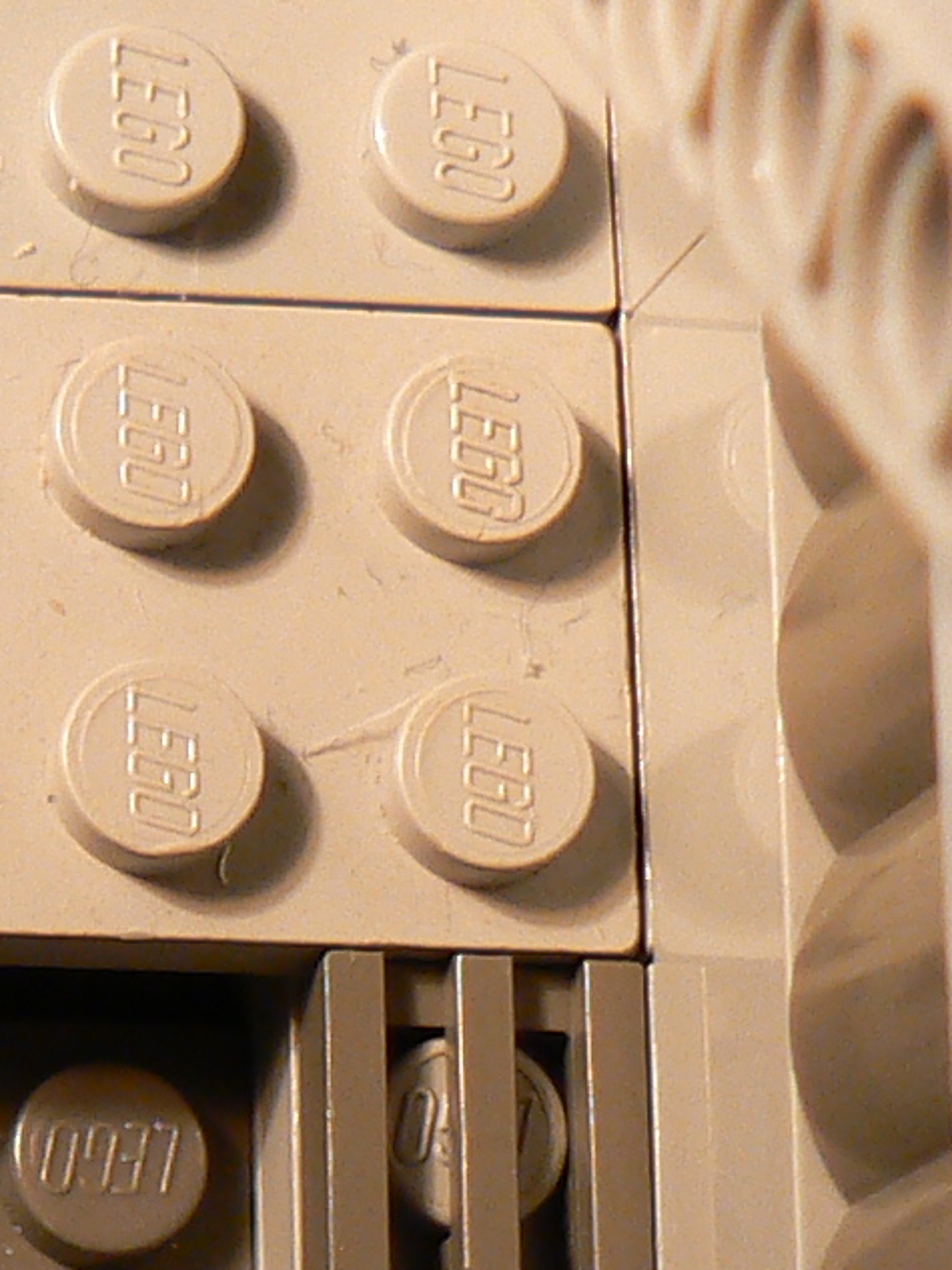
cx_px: -703
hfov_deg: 8.9
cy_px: 1396
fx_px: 5871
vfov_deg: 12.2
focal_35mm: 160
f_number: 2.8
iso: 100
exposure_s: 1/25
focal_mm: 6
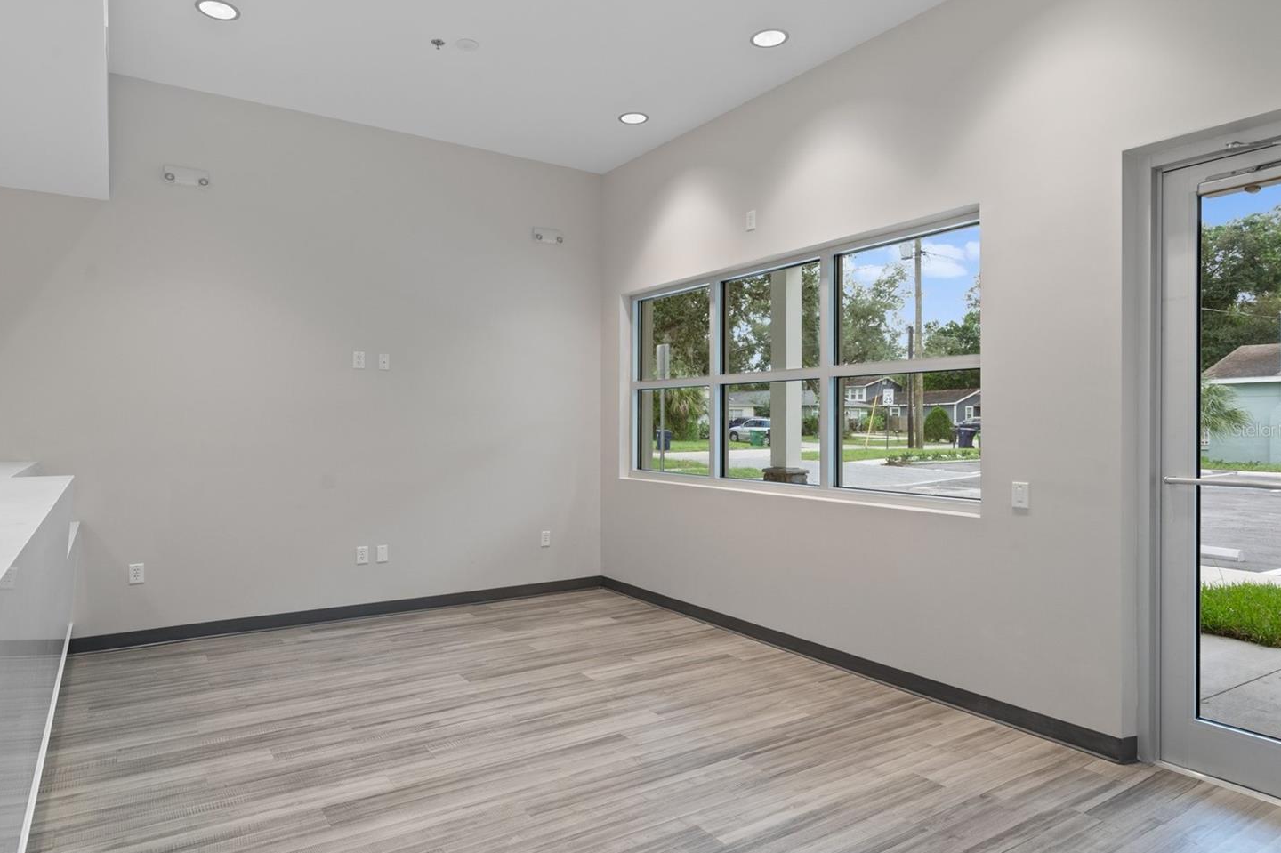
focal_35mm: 20
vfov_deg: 61.9
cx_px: 600
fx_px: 711
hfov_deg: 83.9
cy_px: 430
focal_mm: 18
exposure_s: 1/2.5
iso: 320
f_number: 8
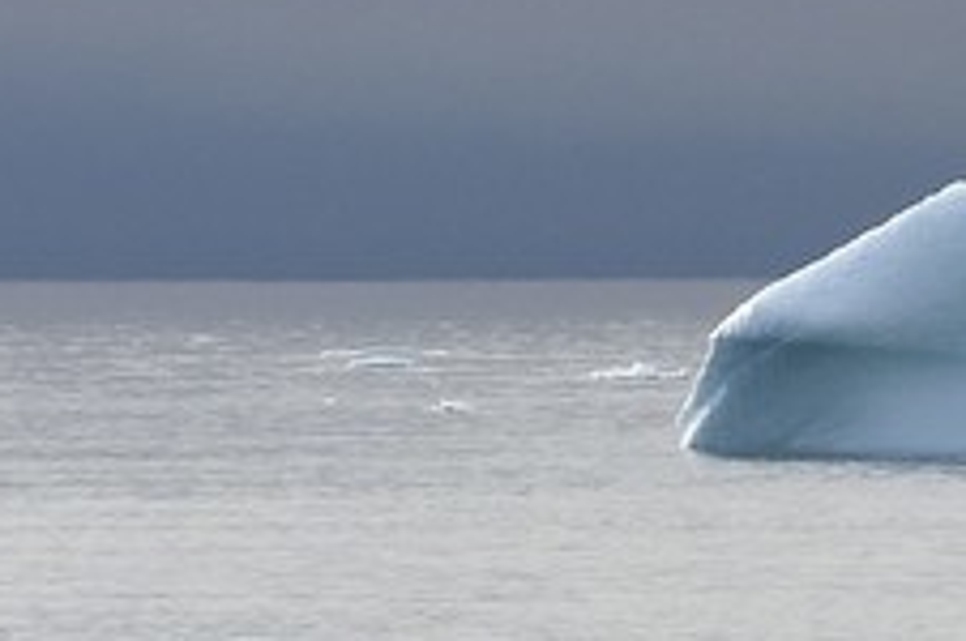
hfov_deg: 1.5
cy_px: 231
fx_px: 37915
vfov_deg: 1.0
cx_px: 3159
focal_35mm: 1415
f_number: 16
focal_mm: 200
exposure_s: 1/200
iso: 200
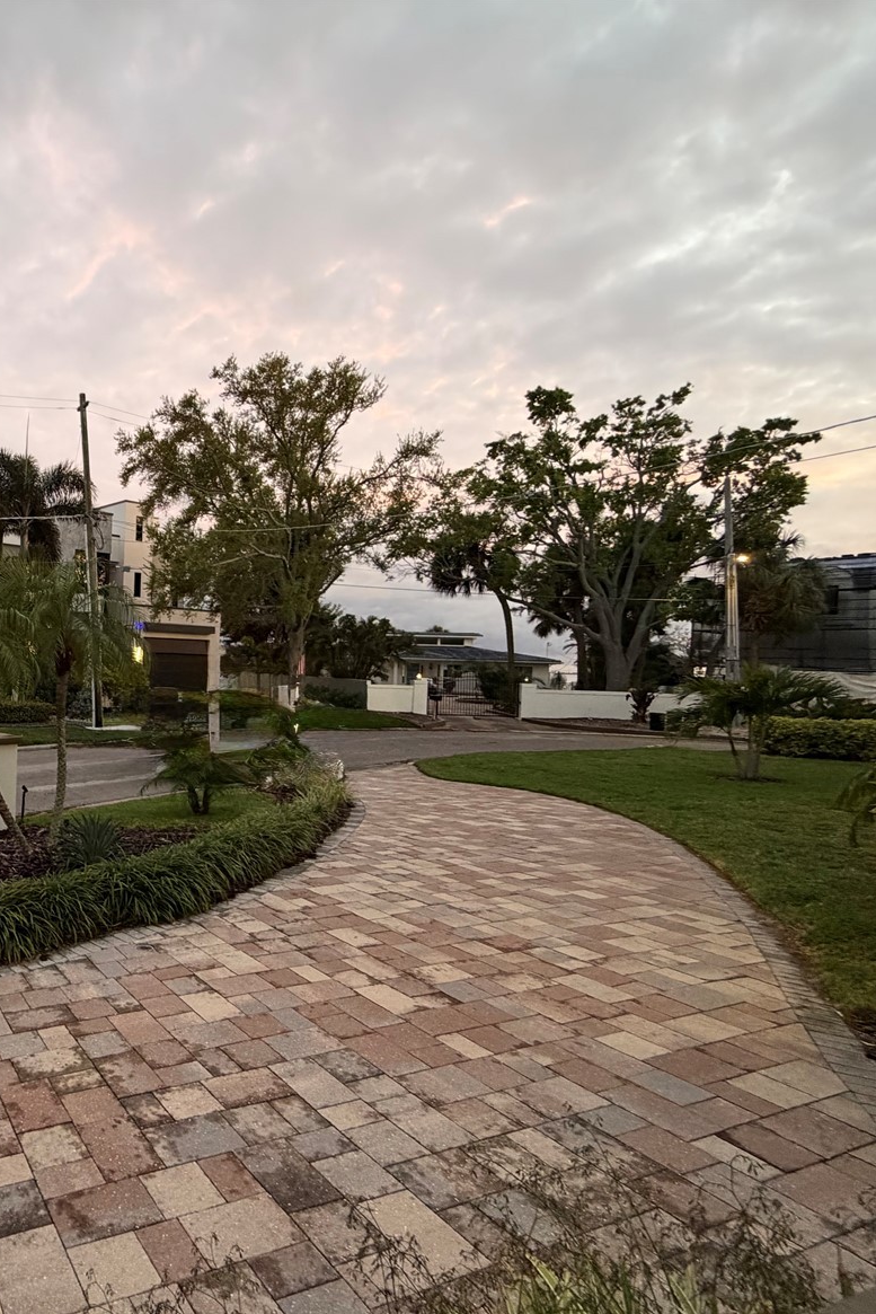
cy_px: 674
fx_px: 730
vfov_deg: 84.0
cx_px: 92
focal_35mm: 20
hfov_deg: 54.3
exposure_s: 1/78
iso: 320
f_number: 2.2
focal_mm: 2.22
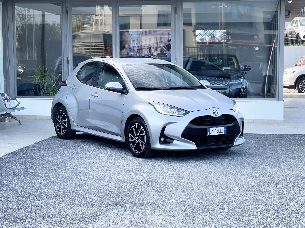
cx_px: 152
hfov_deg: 30.3
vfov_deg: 22.9
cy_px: 114
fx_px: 564
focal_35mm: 64
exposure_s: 1/121
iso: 25
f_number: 2.2
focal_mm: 7.5
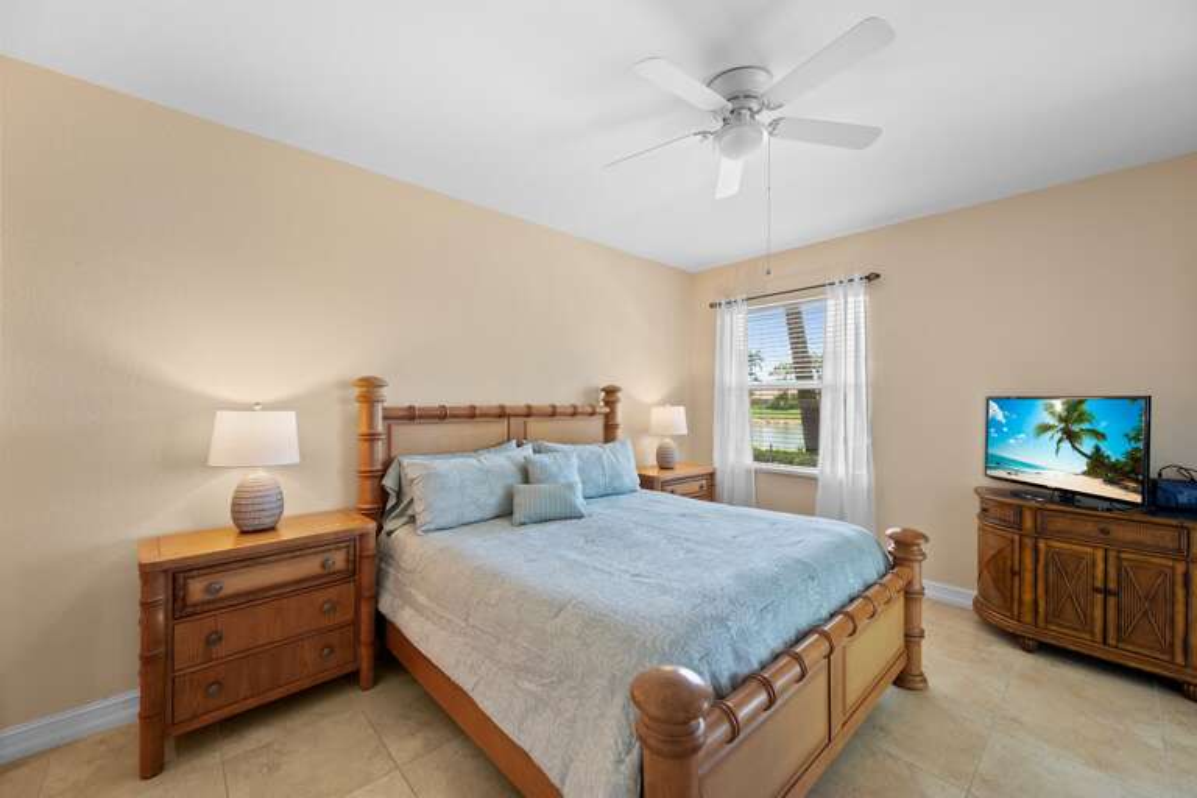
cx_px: 598
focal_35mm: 14
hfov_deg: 104.3
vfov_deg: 81.2
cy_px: 399
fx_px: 465
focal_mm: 14
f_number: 7.1
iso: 1250
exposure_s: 1/10
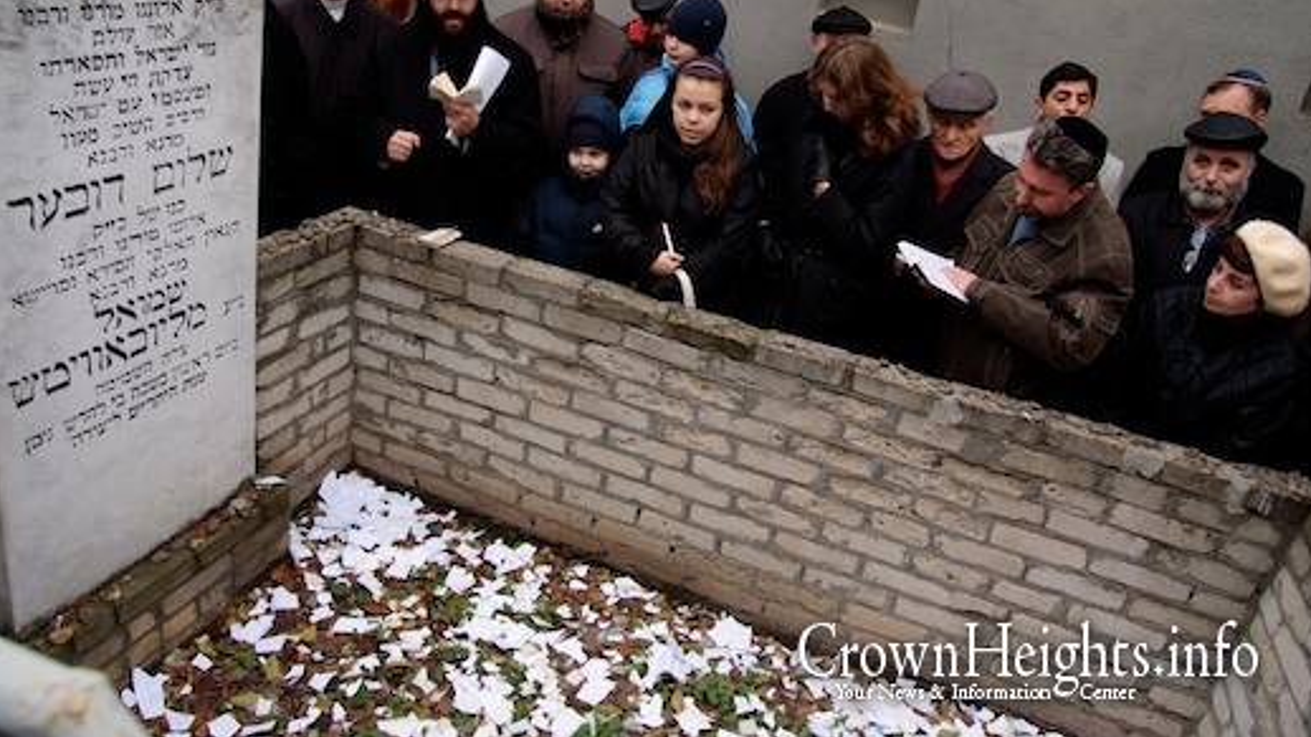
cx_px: 657
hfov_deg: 40.6
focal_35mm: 51
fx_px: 1772
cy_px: 296
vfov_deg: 23.4
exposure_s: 1/180
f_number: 4.5
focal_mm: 32
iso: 800
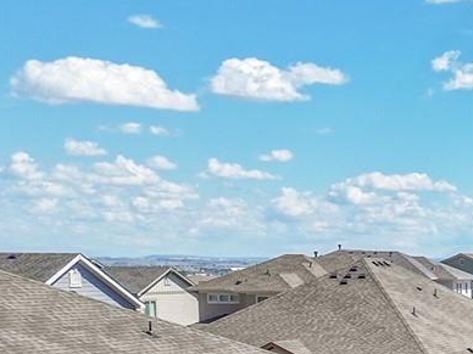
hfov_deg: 16.3
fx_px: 1353
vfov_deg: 14.5
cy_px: 428
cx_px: 881
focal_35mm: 99
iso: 120
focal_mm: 12.29
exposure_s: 1/2000
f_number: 2.8
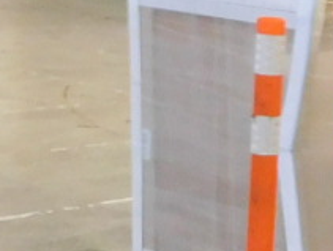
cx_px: 379
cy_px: 374
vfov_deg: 8.4
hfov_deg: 11.2
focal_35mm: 174
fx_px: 1677
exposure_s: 1/8
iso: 400
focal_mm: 4
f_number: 3
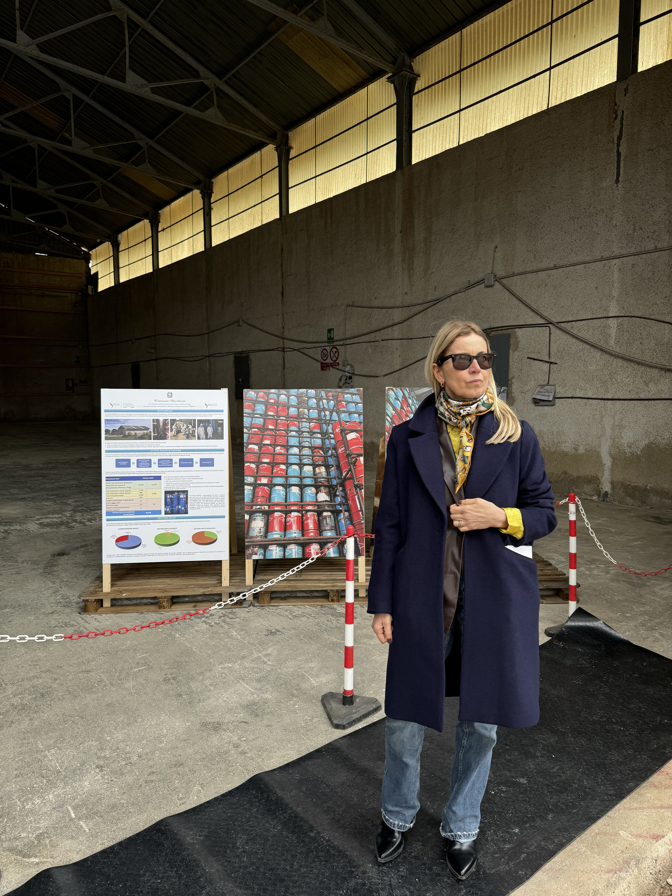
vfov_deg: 71.6
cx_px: 336
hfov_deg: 56.8
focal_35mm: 24
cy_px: 448
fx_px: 621
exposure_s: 1/166
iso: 64
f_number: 1.78
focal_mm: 6.76
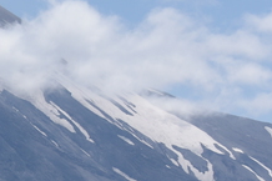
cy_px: 263
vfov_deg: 3.8
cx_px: -387
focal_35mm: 364
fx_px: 2748
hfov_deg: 5.5
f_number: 9
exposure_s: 1/320
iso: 100
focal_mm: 62
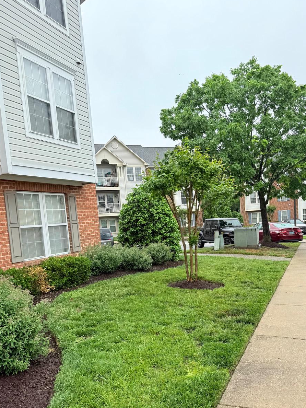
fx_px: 365
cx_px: 188
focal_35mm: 31
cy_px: 254
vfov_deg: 57.7
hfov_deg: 45.1
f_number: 1.78
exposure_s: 1/1230
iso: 80
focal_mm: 6.76
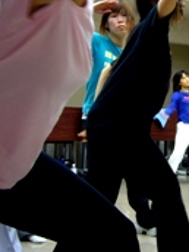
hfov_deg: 16.8
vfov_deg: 22.6
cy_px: 77
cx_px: 189
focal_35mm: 86
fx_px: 626
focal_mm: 5.8
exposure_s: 1/25
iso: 100
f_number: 2.8
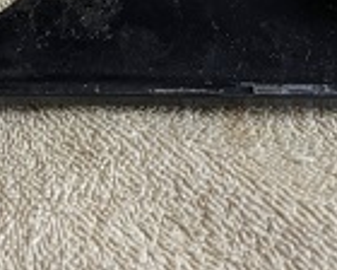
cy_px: -135
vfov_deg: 16.3
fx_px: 858
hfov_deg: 22.0
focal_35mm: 86
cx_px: 85
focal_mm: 5.7
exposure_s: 1/40
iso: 400
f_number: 1.5
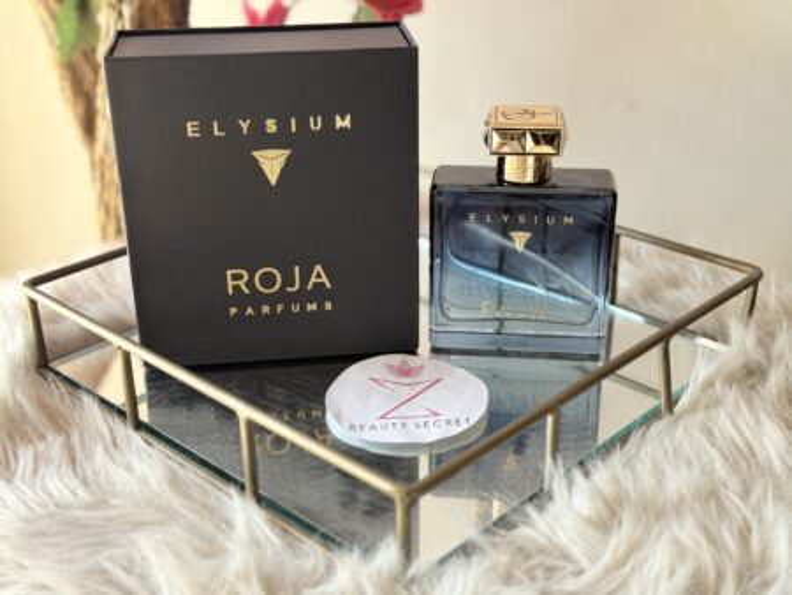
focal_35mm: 48
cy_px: 298
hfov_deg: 39.6
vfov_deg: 30.3
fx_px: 1099
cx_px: 396
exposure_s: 1/73
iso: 100
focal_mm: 6.76
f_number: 1.78
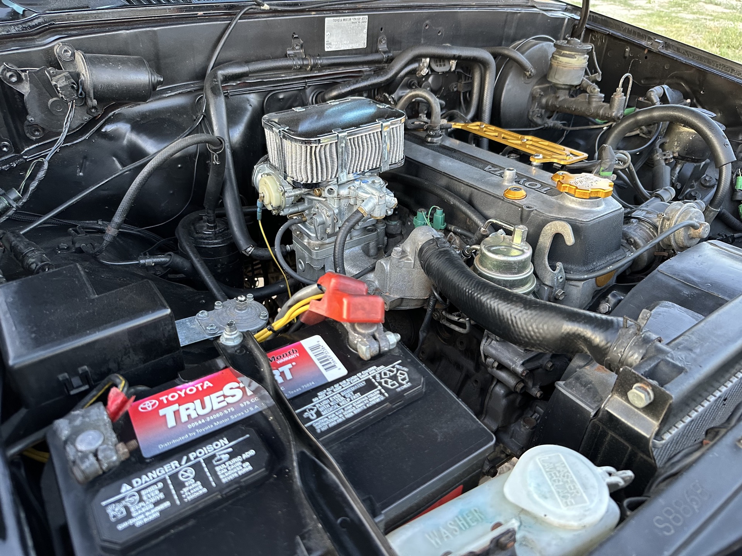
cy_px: 278
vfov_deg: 56.8
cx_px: 371
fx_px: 514
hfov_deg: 71.6
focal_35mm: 24
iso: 400
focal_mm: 6.86
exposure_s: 1/60
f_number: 1.78
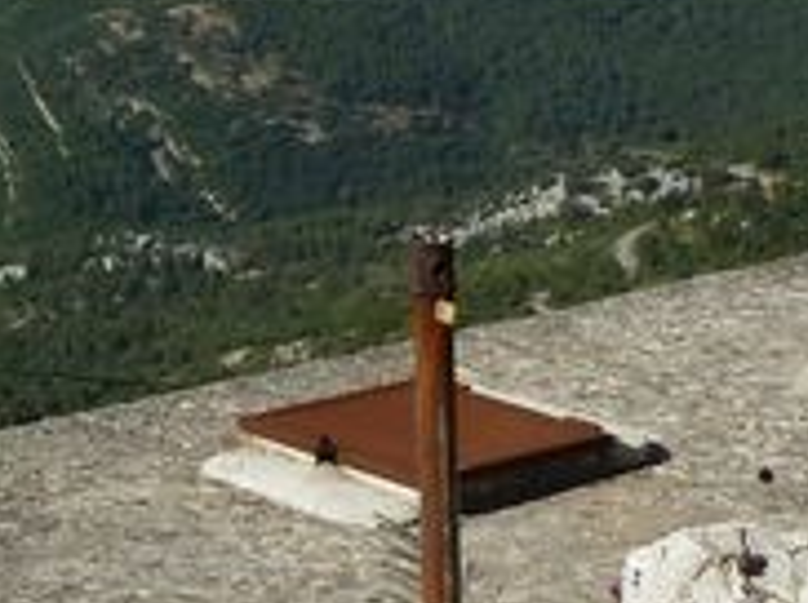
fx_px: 3287
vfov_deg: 10.0
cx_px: -302
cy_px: -435
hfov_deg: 13.4
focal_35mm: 141
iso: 80
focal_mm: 5.3
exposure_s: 1/500
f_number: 5.6
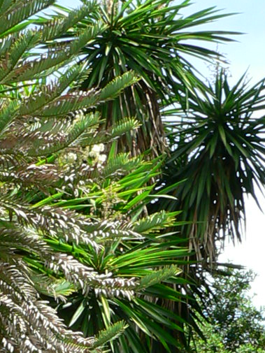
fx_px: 1571
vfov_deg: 12.5
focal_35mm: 154
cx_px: -45
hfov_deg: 9.5
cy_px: 450
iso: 80
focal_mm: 6.3
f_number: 4
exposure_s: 1/250
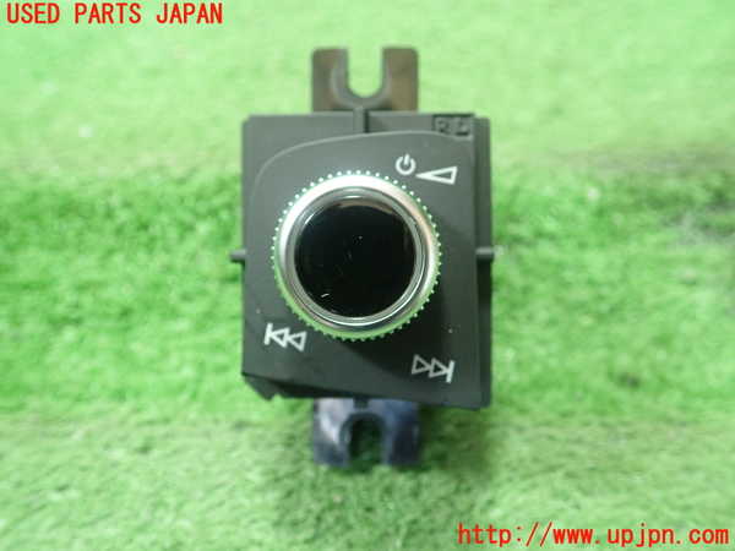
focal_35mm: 30
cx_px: 368
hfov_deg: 60.0
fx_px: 637
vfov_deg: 46.8
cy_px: 276
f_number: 2.3
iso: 800
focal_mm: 5.5
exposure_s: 1/125
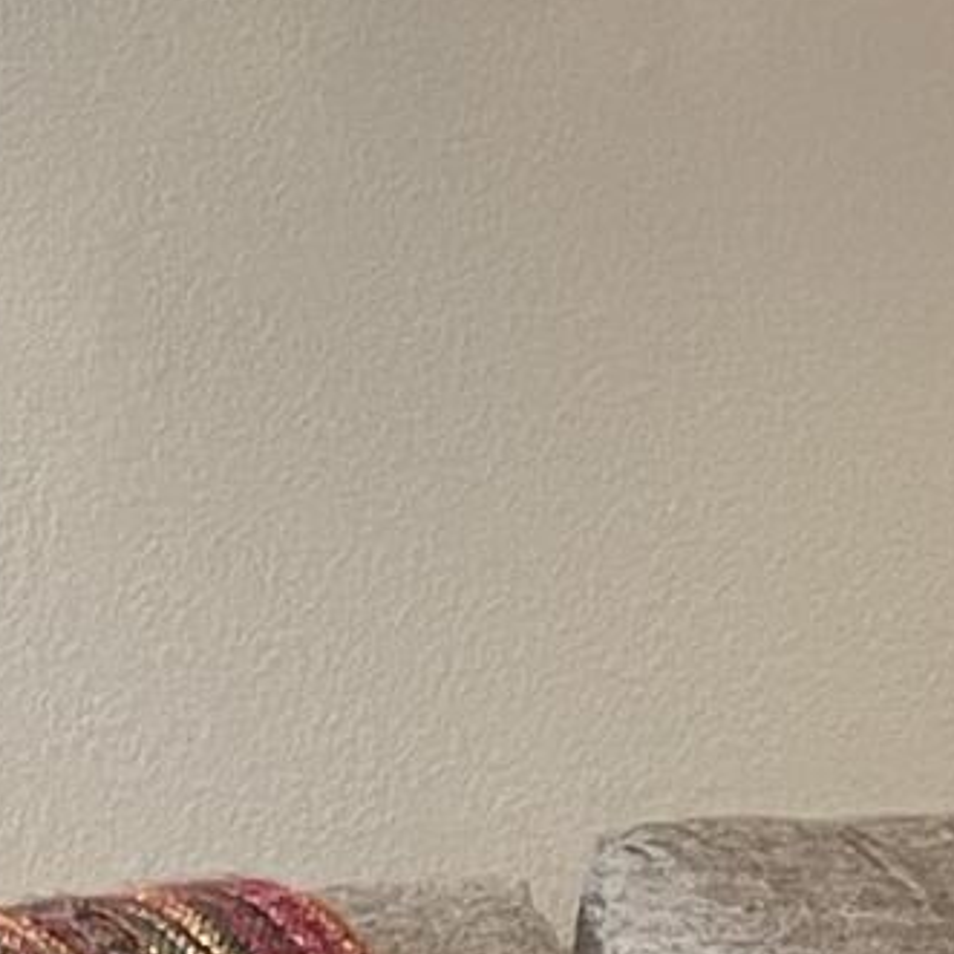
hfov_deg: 8.2
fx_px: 6485
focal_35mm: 208
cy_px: 360
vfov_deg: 8.4
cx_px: 1467
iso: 320
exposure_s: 1/60
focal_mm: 4.2
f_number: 1.6
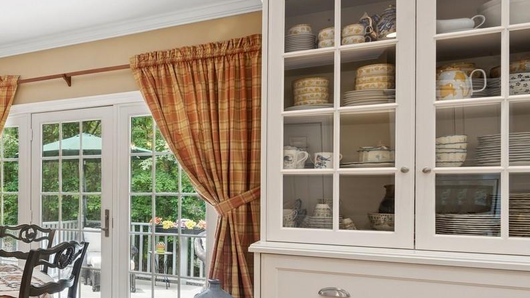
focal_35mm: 34
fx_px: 478
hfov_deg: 48.6
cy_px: 214
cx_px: 10
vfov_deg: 34.1
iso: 200
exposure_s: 1/8
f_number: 9
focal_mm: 16
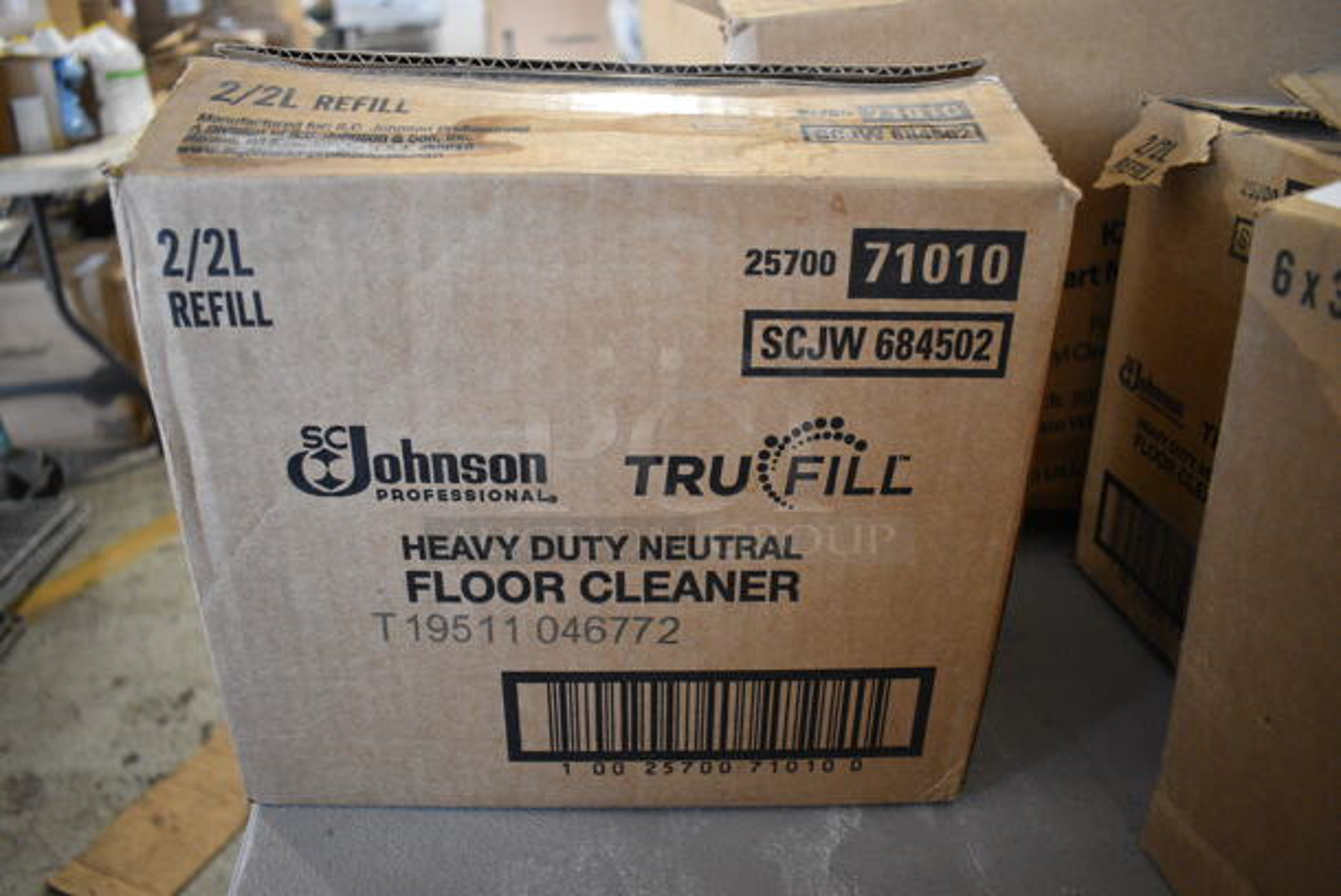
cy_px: 448
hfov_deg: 67.3
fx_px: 1007
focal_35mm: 27
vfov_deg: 48.0
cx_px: 670
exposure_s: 1/125
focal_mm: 18
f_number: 3.5
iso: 2800
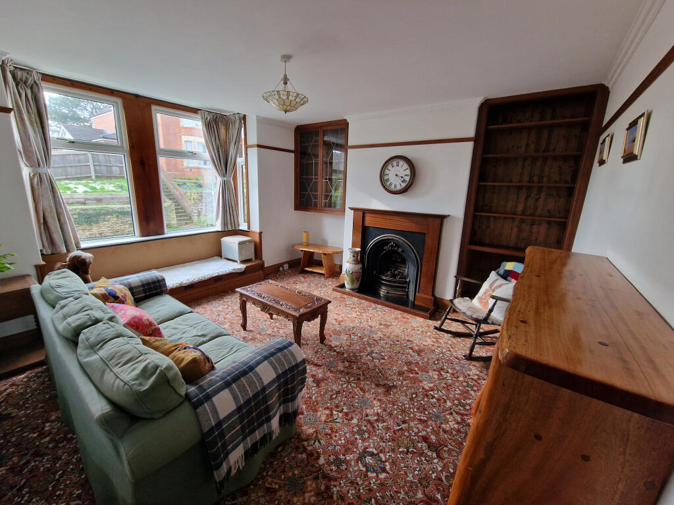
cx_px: 337
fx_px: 253
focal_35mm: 13
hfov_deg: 106.2
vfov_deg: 89.9
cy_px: 252
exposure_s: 1/50
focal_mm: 2.2
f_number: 2.2
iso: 160
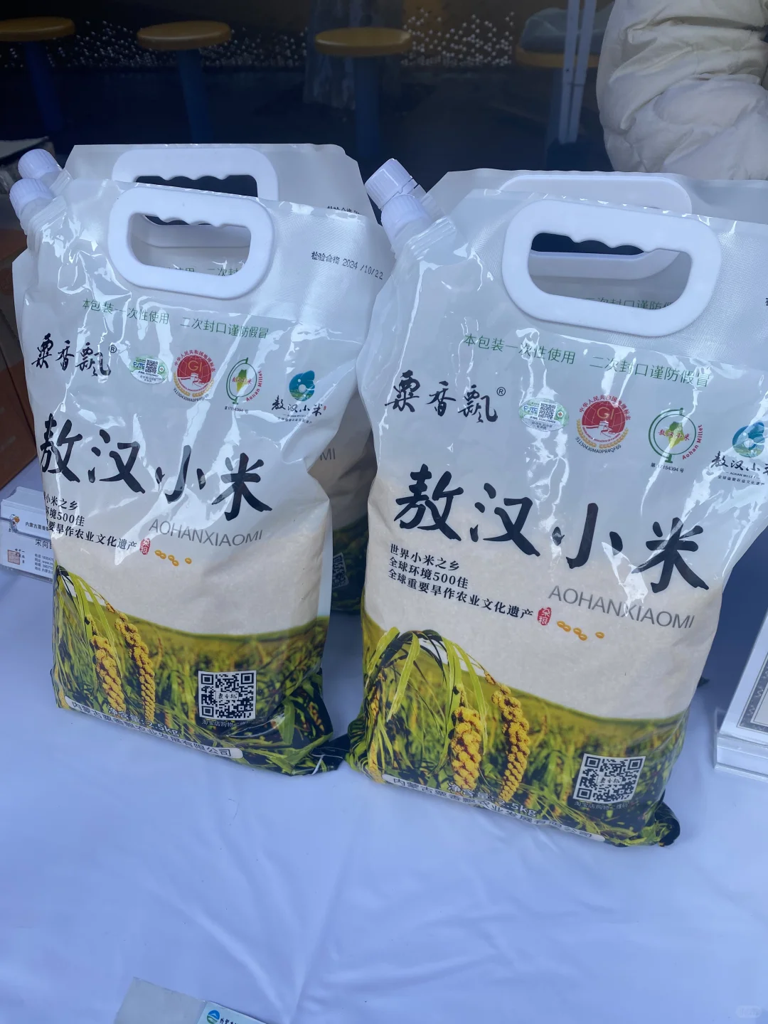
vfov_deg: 67.3
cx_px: 384
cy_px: 512
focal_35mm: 26
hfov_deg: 53.1
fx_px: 769
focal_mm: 4.25
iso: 32
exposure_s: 1/536
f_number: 1.8
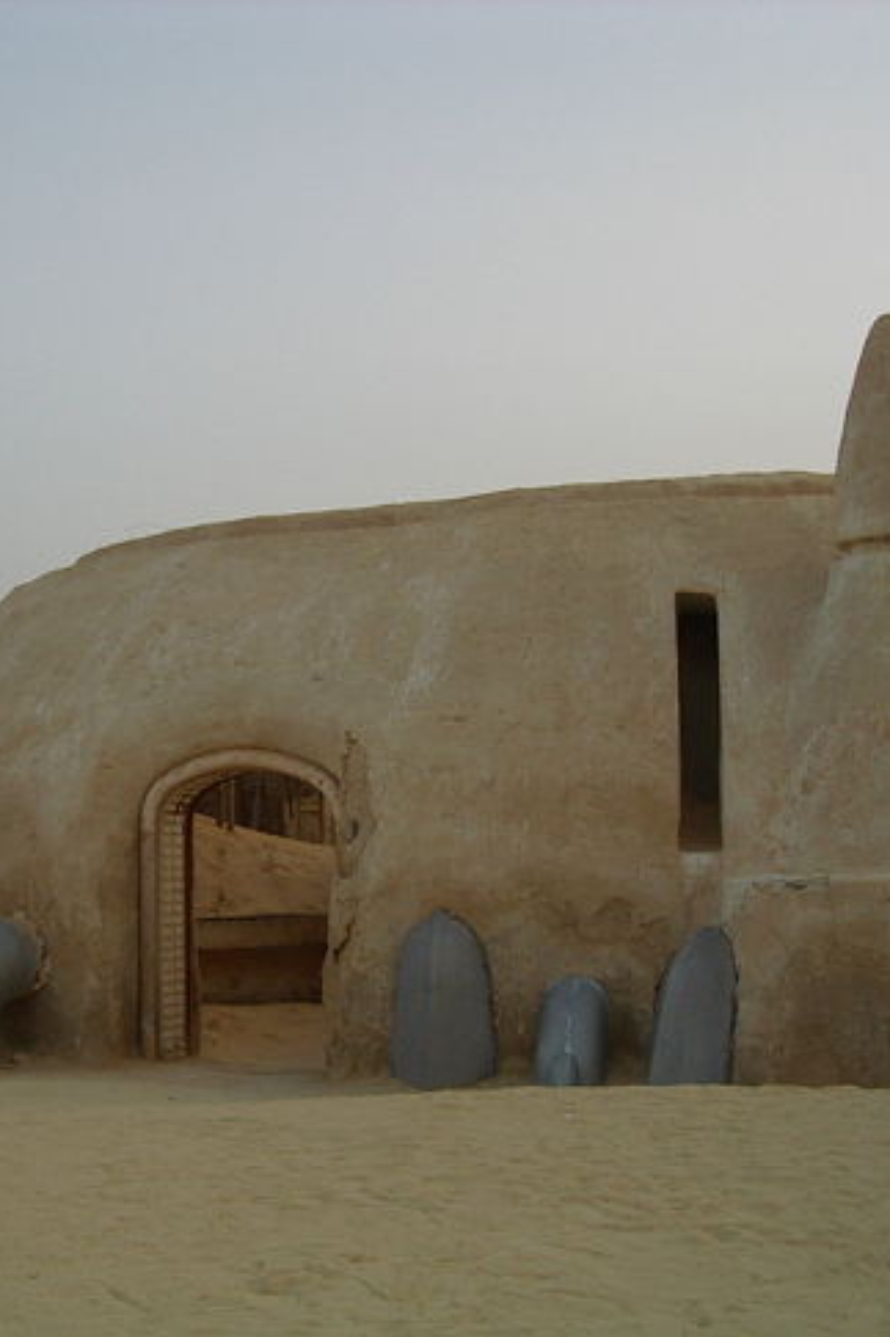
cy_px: 668
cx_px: 226
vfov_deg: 37.5
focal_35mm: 53
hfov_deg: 25.2
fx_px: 1967
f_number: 2.6
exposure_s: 1/250
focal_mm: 5.8
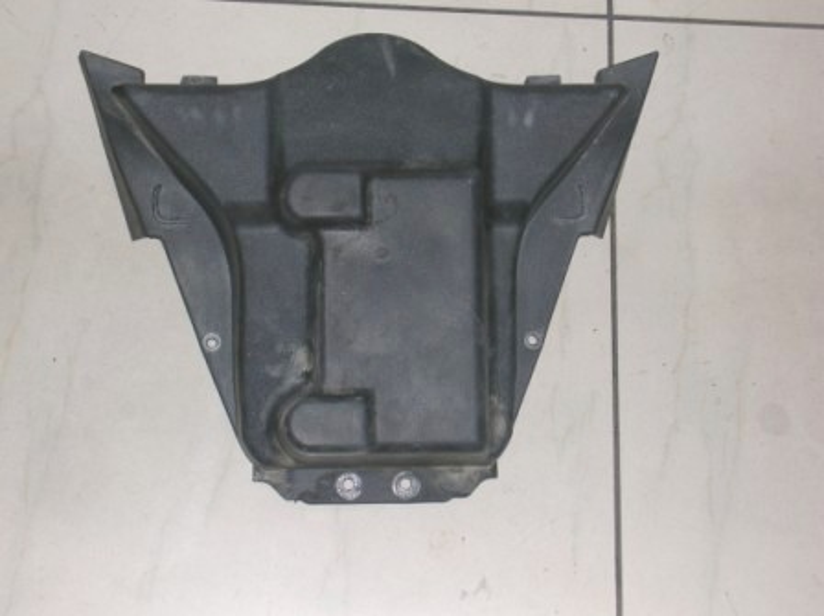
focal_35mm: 78
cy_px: 308
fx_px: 1855
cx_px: 412
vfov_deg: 18.9
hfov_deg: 25.0
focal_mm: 13
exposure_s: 1/60.1
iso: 59
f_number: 4.1
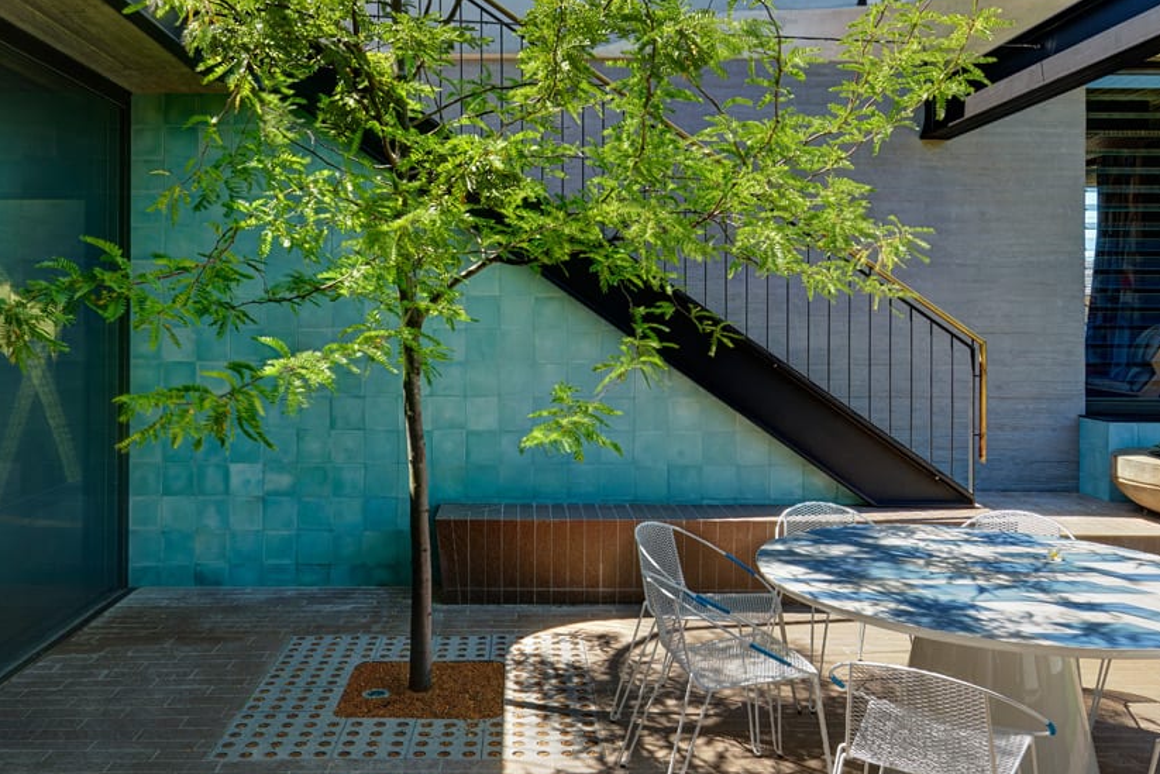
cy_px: 150
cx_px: 693
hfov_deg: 59.8
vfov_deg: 40.5
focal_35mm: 31
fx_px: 999
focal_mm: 17
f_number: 11
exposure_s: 1/30
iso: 100
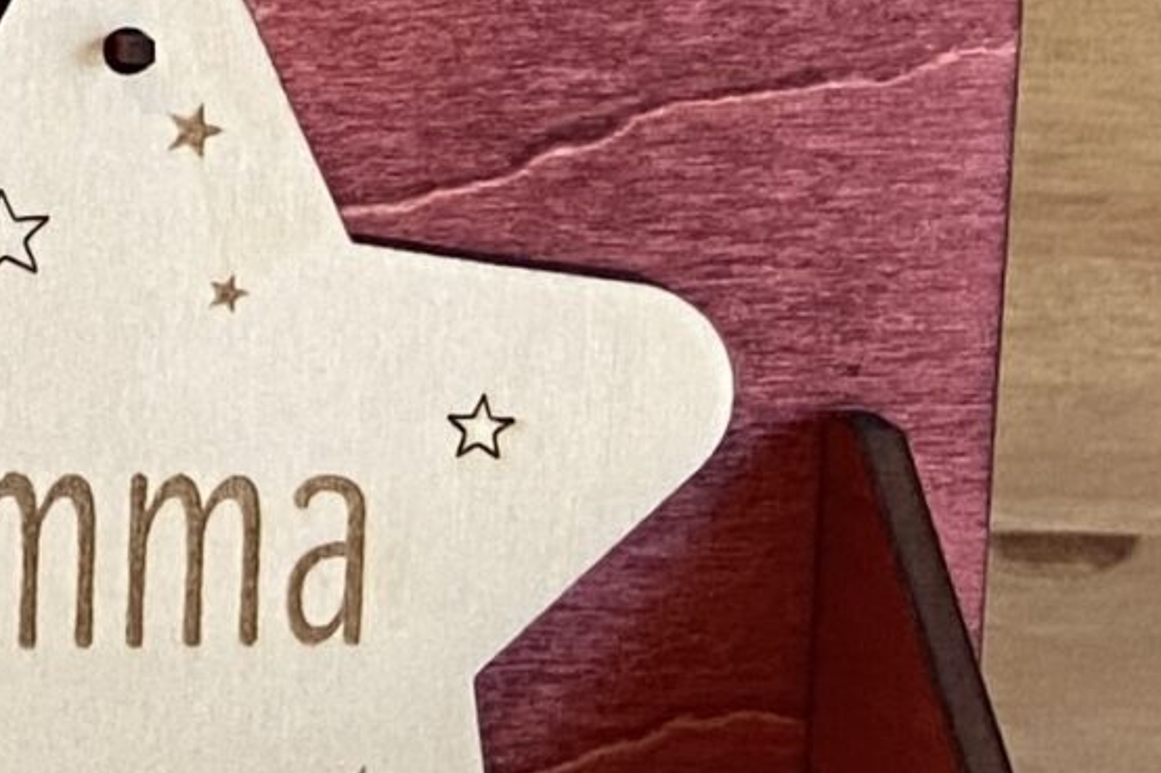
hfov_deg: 13.1
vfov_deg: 11.0
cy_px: 337
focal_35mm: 125
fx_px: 4030
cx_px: -1450
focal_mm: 4.25
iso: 100
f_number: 1.8
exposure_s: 1/50
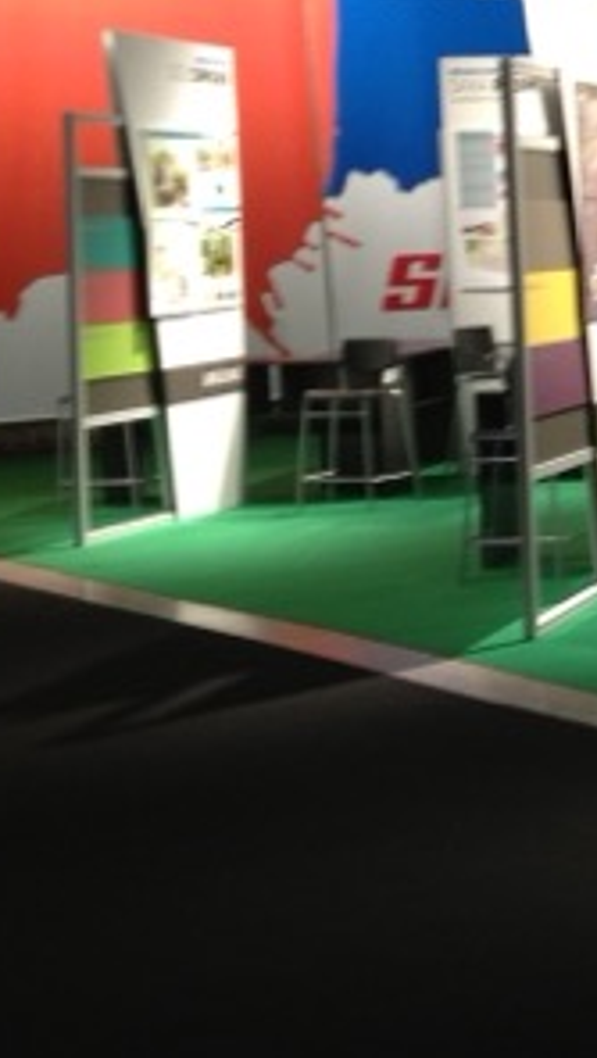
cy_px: 436
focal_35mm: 103
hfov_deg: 10.9
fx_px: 2892
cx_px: 1151
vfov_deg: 20.7
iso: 64
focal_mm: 4.28
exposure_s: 1/20
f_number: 2.4
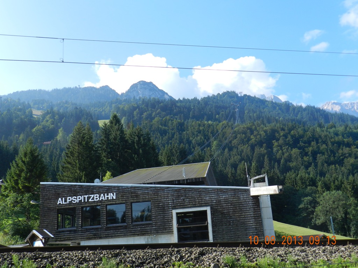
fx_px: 393
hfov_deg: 49.0
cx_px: 179
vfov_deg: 37.7
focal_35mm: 38
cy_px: 134
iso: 160
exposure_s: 1/640
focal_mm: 6.7
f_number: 4
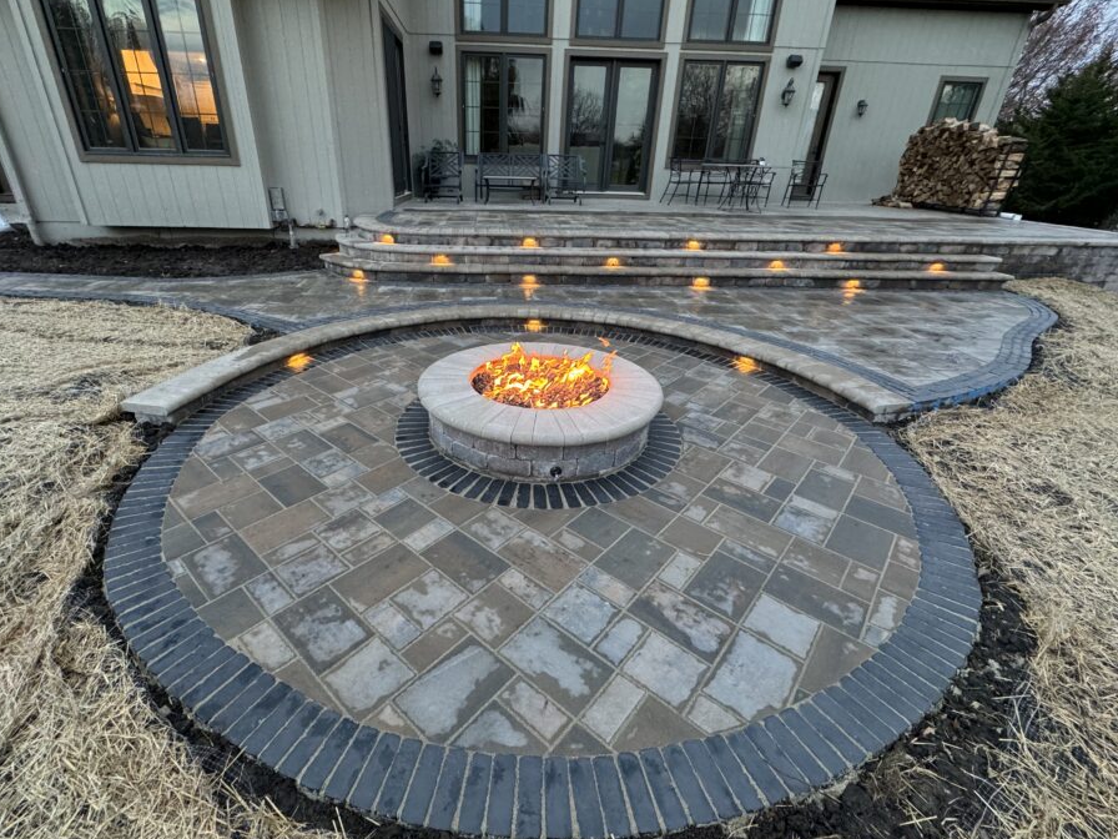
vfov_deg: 78.1
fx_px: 517
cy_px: 407
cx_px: 519
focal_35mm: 16
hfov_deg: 94.3
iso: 250
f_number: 2.2
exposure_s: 1/60
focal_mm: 2.22
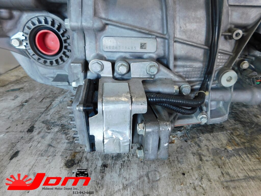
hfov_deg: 73.9
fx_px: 173
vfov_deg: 58.9
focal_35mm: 23
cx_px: 130
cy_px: 98
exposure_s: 1/30
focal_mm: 4
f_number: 3
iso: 160
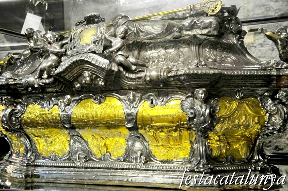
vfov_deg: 28.9
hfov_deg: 42.4
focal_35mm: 46
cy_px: 96
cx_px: 144
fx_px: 371
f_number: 4
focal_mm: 31
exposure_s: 1/13
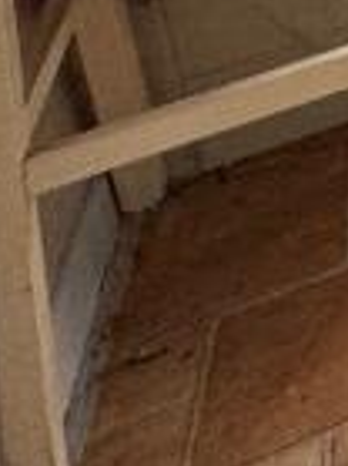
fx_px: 1383
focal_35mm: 103
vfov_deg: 13.7
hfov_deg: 8.3
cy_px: -647
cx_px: 1372
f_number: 2.2
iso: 160
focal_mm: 2.22
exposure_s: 1/99
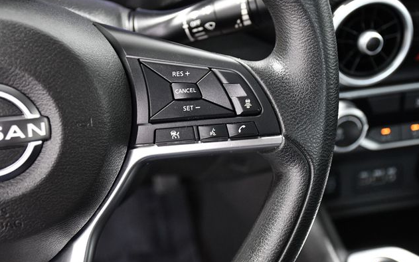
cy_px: 124
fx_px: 708
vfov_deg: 20.9
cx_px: 211
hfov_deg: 33.0
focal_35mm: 62
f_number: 5
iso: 2500
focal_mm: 40
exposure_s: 1/50
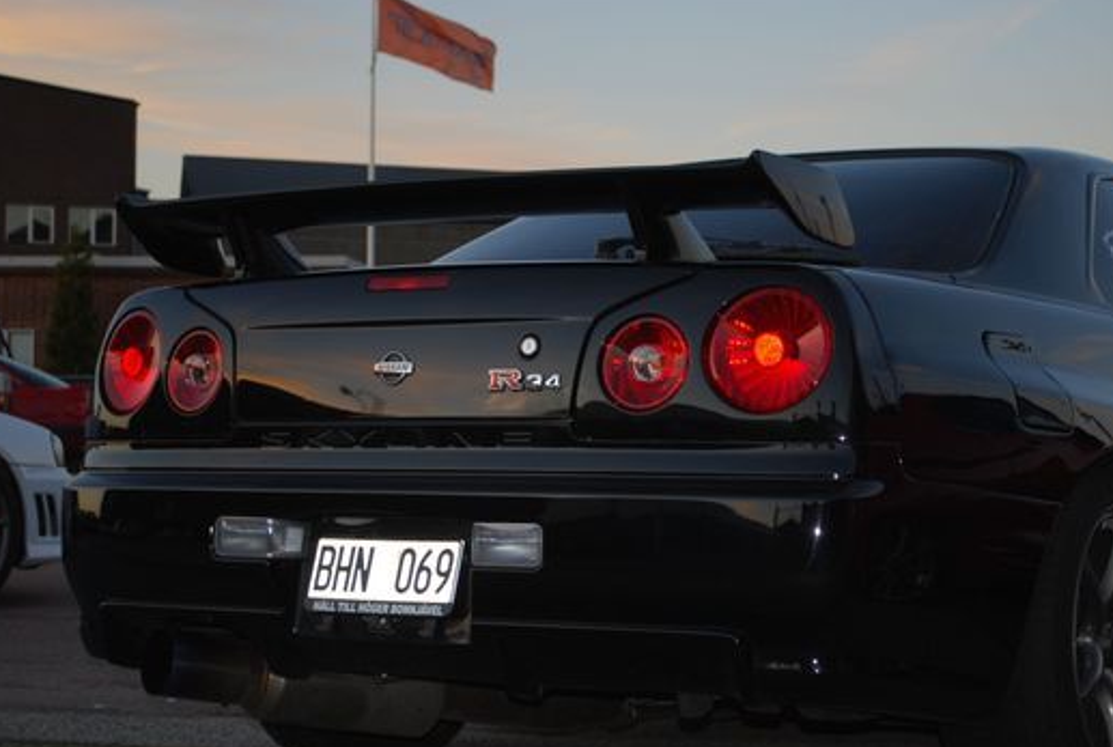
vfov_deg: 17.6
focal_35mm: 78
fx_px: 2416
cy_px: 447
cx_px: 629
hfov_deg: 25.9
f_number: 5.3
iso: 200
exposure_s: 1/60
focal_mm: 42
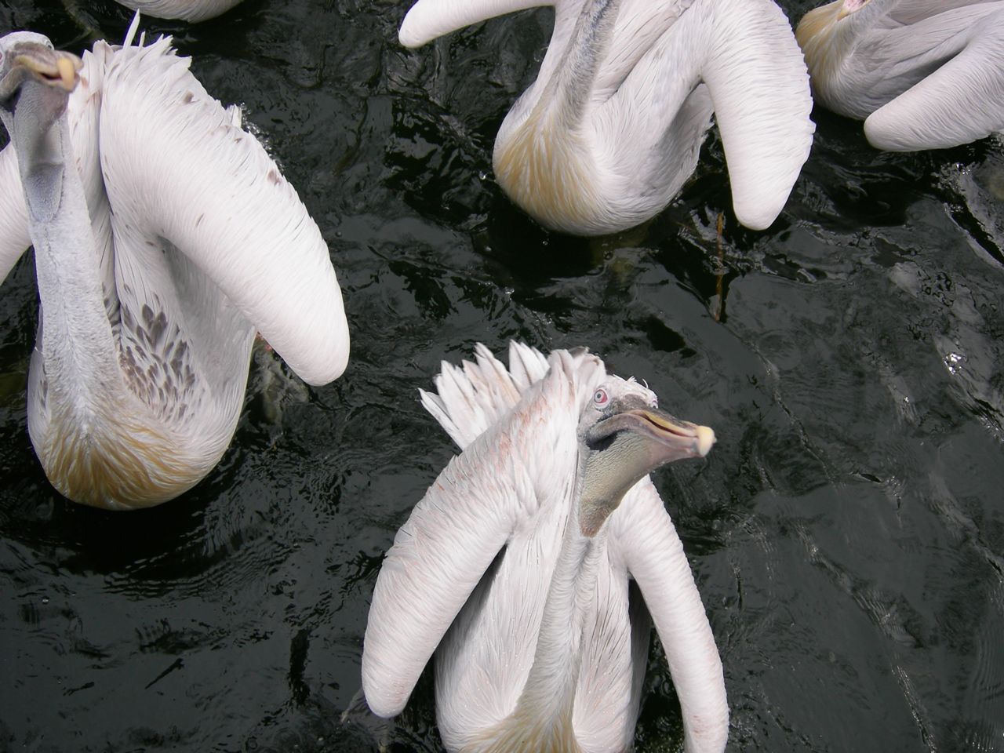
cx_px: 502
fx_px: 1102
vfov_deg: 37.7
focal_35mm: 38
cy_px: 376
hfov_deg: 49.0
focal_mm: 8
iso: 64
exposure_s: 1/394
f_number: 2.8
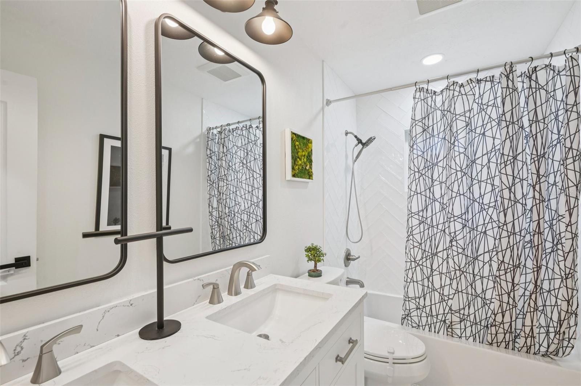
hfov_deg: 96.8
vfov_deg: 73.6
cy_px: 193
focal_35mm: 16
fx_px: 258
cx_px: 290
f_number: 8
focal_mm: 16
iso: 400
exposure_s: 1/25
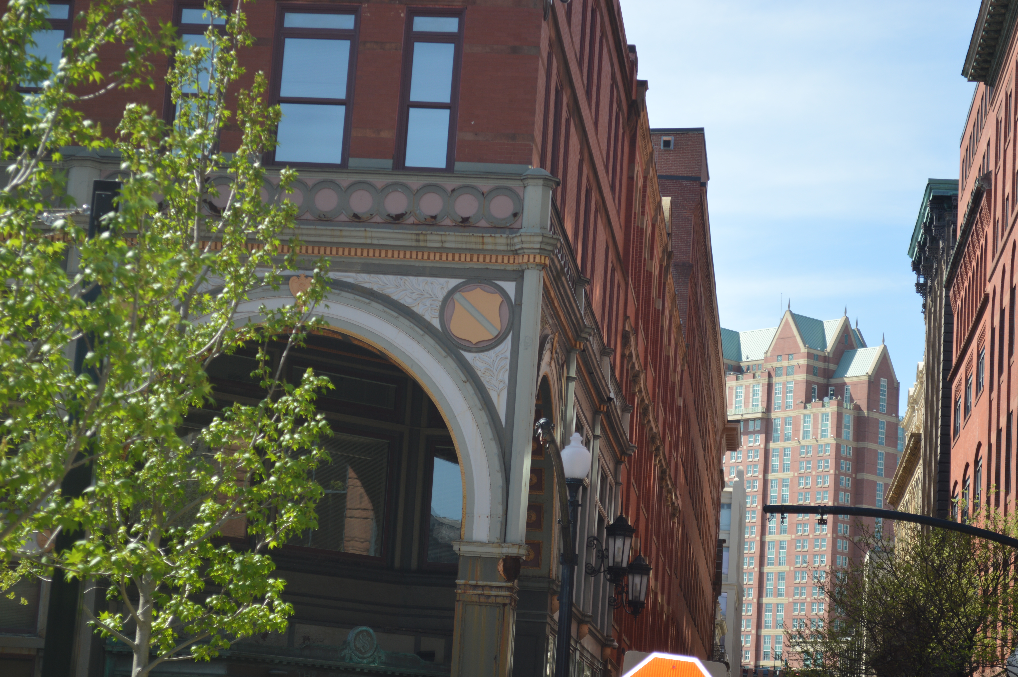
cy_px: 338
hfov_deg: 24.6
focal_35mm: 82
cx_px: 509
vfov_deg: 16.5
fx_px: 2331
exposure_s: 1/200
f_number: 5.6
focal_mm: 55
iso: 100
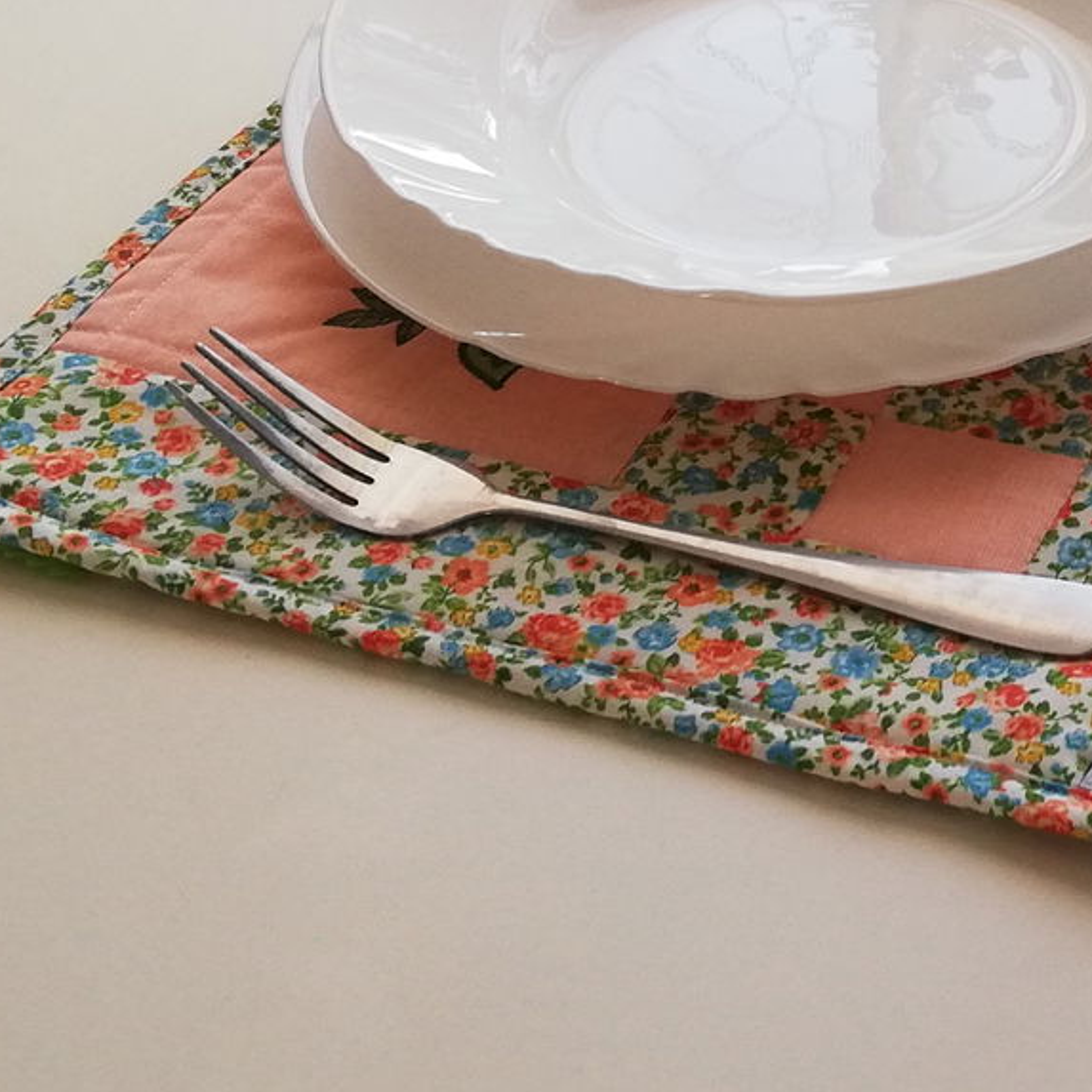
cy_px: 194
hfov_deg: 21.1
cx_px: 1136
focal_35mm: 79
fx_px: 2820
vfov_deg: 21.6
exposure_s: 1/50
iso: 125
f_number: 2.2
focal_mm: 3.81
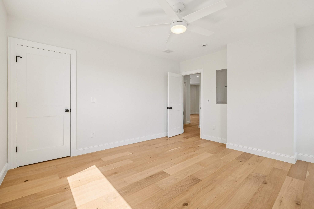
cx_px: 157
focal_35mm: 15
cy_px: 104
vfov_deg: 77.3
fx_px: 131
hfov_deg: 100.4
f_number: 5.6
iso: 320
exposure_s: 1/120
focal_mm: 10
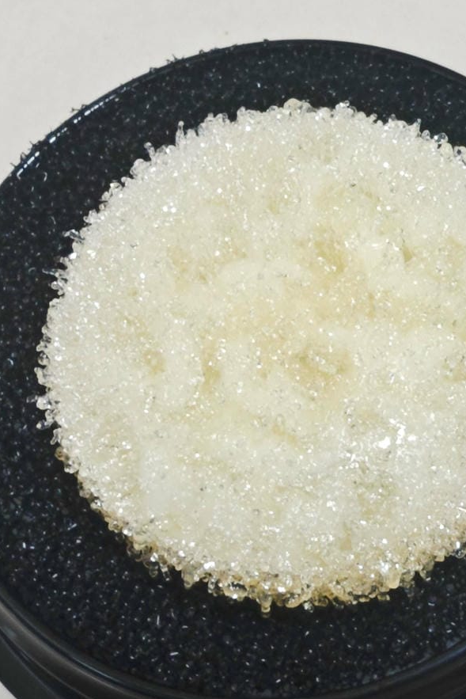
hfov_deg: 20.8
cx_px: 320
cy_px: 348
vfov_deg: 31.0
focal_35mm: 65
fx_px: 1261
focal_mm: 2.03
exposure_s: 1/40
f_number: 1.8
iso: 160
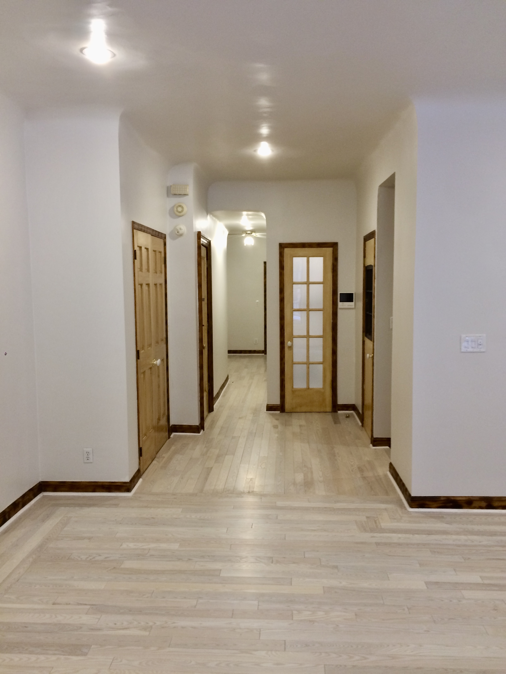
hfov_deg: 48.2
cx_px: 253
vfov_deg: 61.7
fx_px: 565
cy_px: 337
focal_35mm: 29
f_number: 2.2
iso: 100
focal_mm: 4.15
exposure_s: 1/30
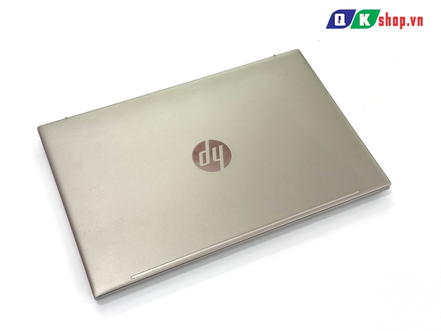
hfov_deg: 39.7
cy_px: 166
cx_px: 220
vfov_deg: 30.3
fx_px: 612
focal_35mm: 48
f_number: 1.78
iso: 50
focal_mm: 6.76
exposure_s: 1/136
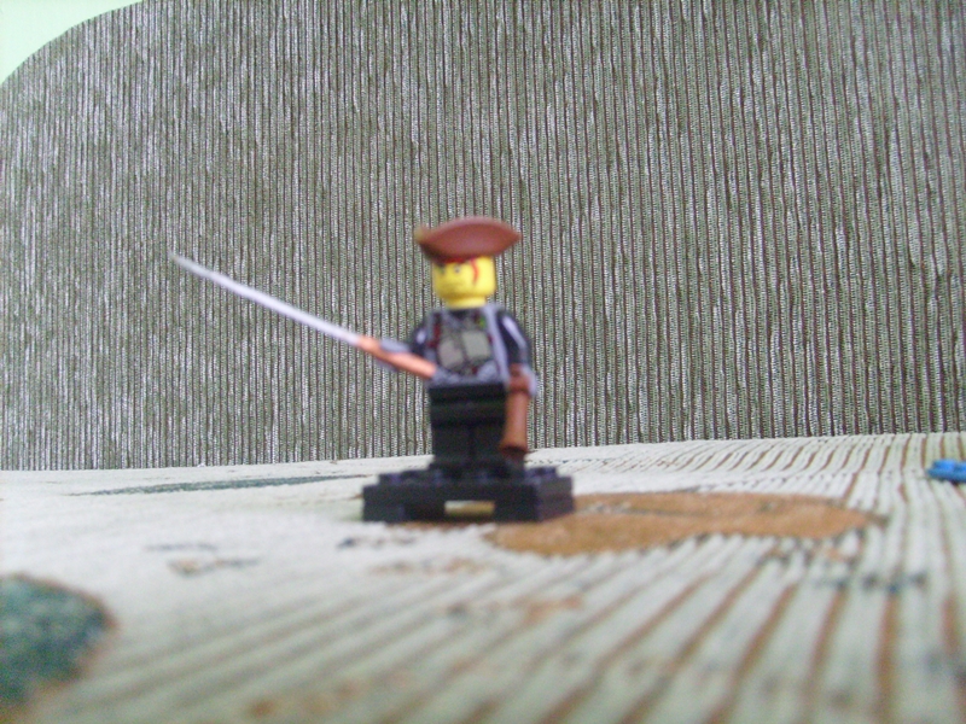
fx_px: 977
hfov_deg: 52.6
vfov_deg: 40.7
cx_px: 483
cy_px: 362
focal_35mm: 35
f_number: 2.8
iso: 200
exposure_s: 1/30
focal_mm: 5.8
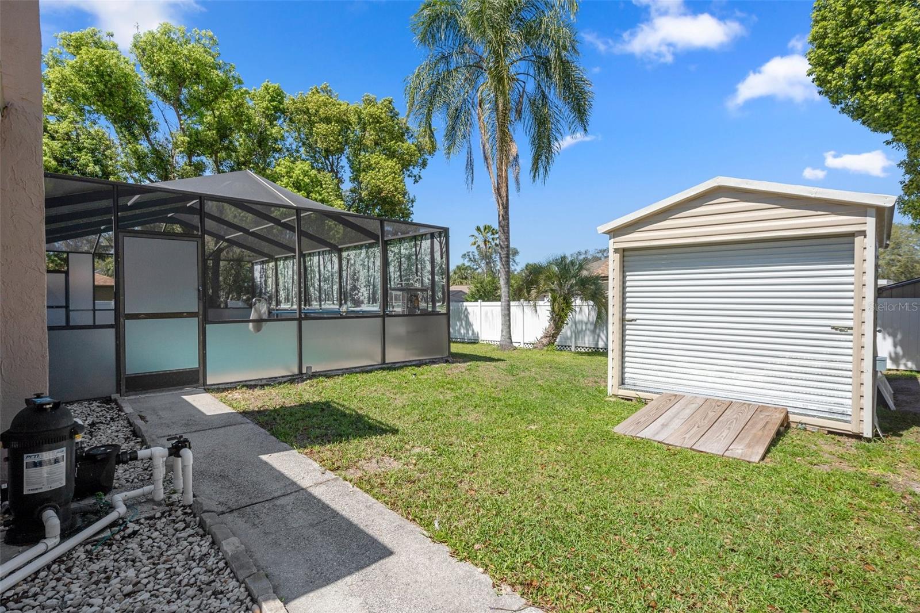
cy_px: 306
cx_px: 460
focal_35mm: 17
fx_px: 434
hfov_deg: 93.3
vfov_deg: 70.4
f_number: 8
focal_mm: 17
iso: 400
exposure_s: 1/320
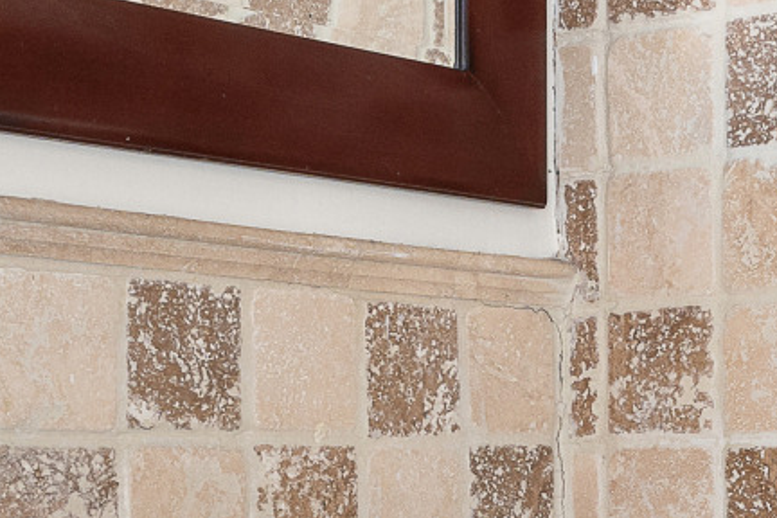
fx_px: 2396
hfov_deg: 18.1
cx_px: 723
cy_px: 487
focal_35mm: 111
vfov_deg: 12.2
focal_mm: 16
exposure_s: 5
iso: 320
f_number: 11
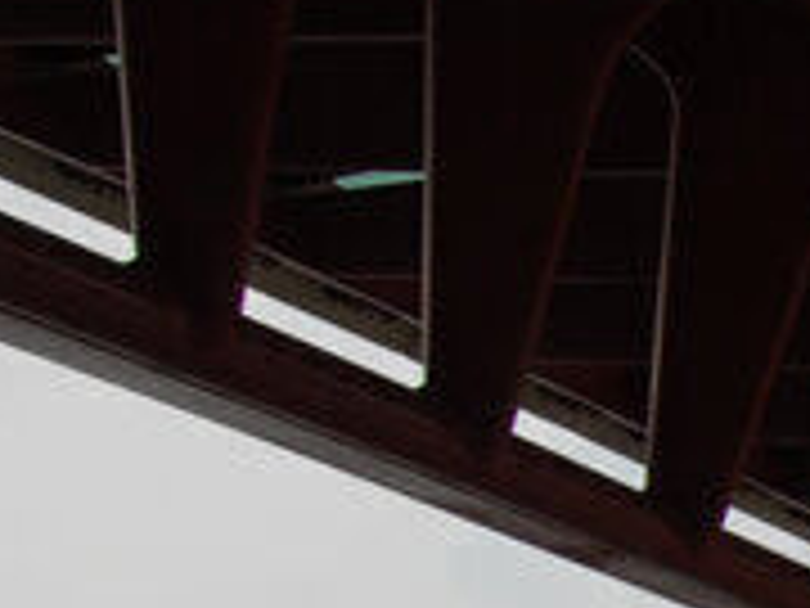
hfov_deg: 13.7
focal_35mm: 121
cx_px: 1642
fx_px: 2831
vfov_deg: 11.1
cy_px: 1230
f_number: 5.6
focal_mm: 14
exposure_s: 1/500
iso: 100
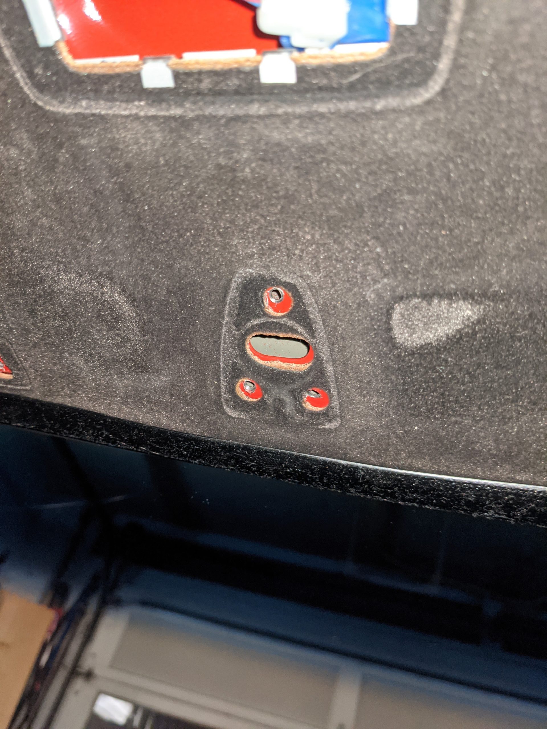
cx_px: 274
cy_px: 364
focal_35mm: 27
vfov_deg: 65.3
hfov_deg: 51.4
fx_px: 569
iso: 431
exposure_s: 1/40
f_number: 1.73
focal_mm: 4.38
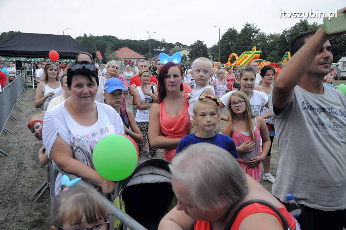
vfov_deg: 35.4
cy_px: 115
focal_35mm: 38
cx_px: 173
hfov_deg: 51.3
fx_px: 360
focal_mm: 25
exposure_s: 1/125
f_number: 5.6
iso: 3200
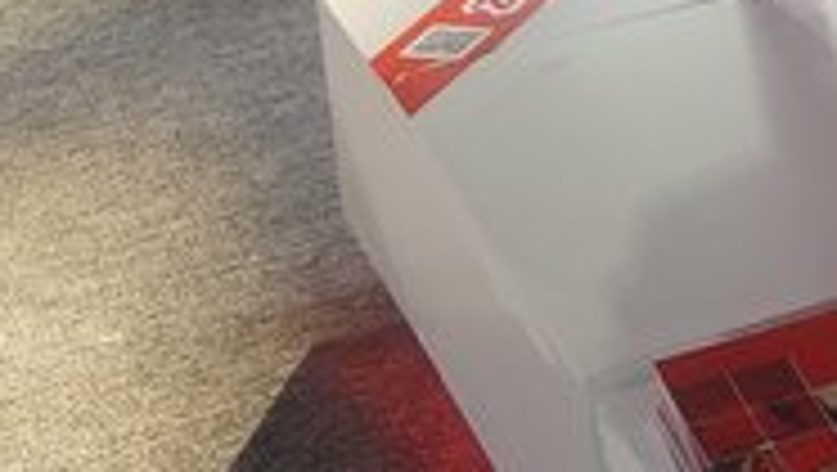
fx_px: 2399
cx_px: 1426
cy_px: -488
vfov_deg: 10.3
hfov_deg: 16.9
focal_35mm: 108
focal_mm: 16
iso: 160
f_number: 4
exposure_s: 1/60
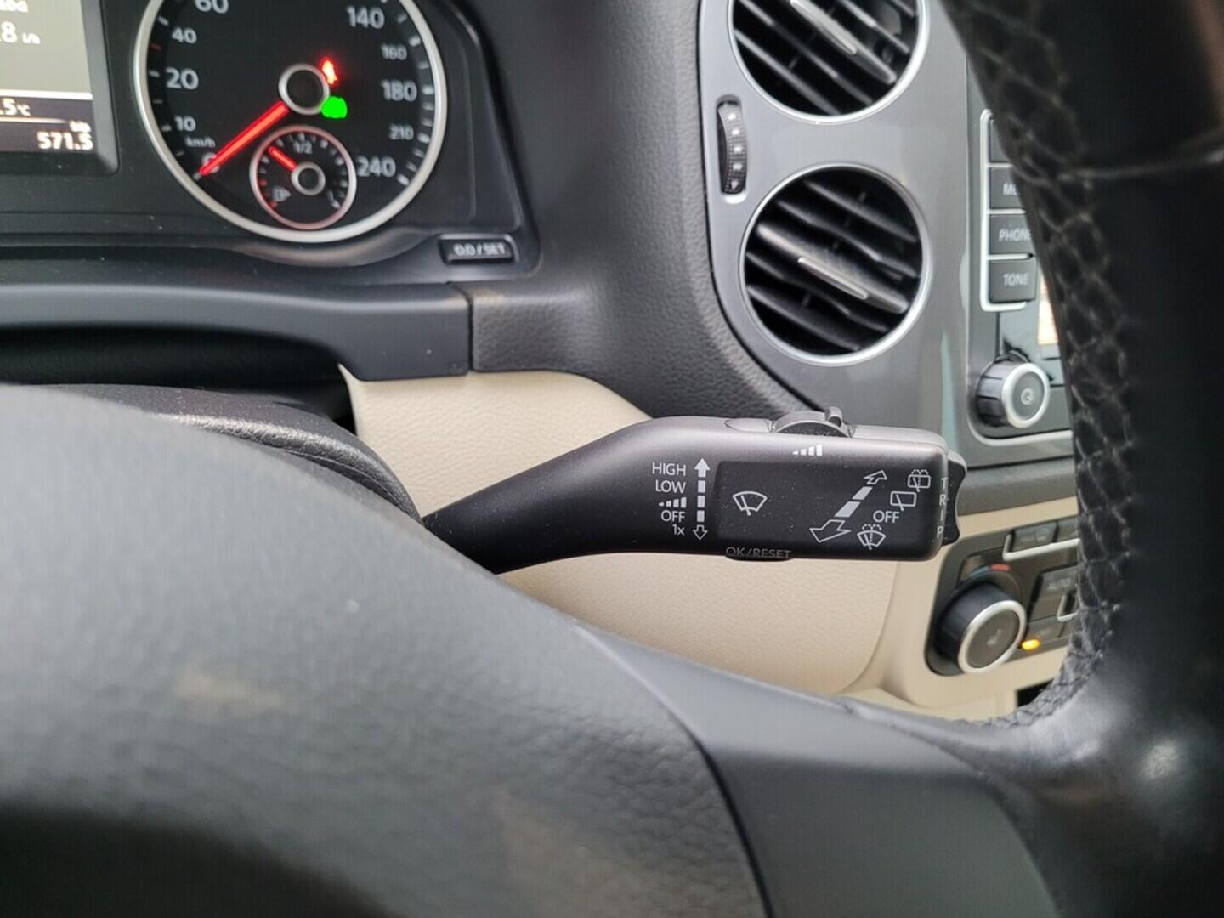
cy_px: 459
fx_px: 919
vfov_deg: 53.1
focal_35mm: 26
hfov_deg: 67.3
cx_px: 612
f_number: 1.8
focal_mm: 5.4
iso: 640
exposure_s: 1/33
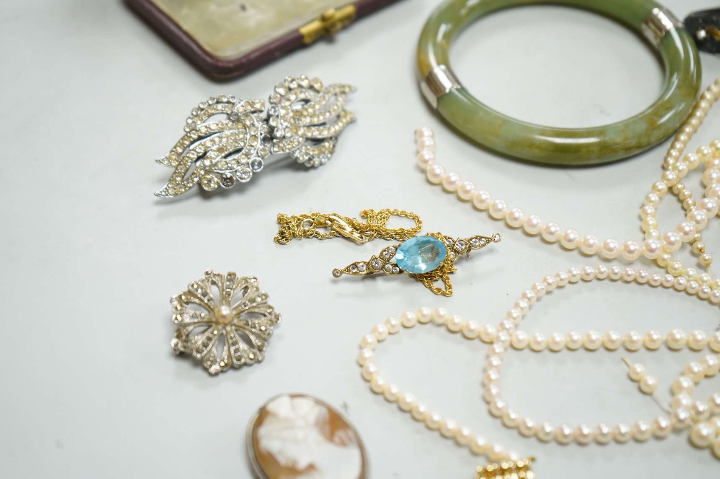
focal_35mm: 64
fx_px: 1279
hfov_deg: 31.4
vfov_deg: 21.2
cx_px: 360
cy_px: 240
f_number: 5.6
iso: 2500
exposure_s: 1/200
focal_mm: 64
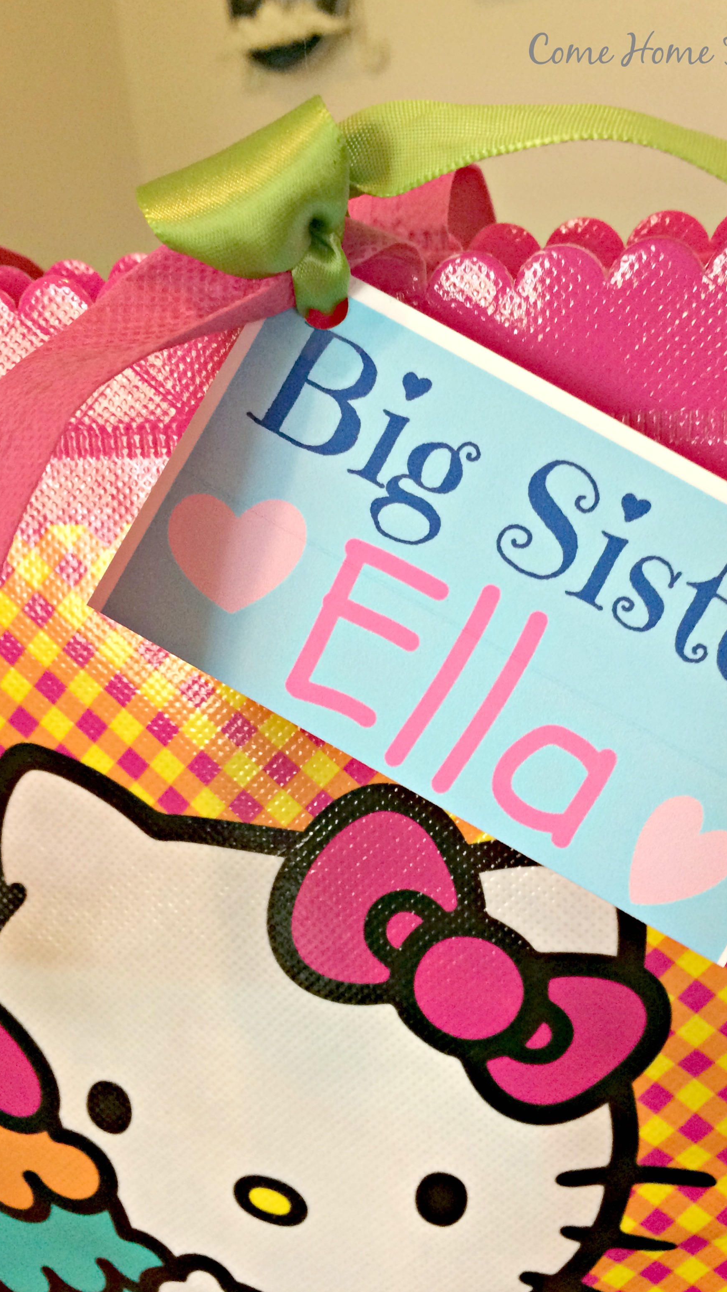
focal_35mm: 32
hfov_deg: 36.5
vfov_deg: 61.0
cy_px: 640
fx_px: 1097
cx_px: 447
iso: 125
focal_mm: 4.15
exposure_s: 1/30
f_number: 2.2
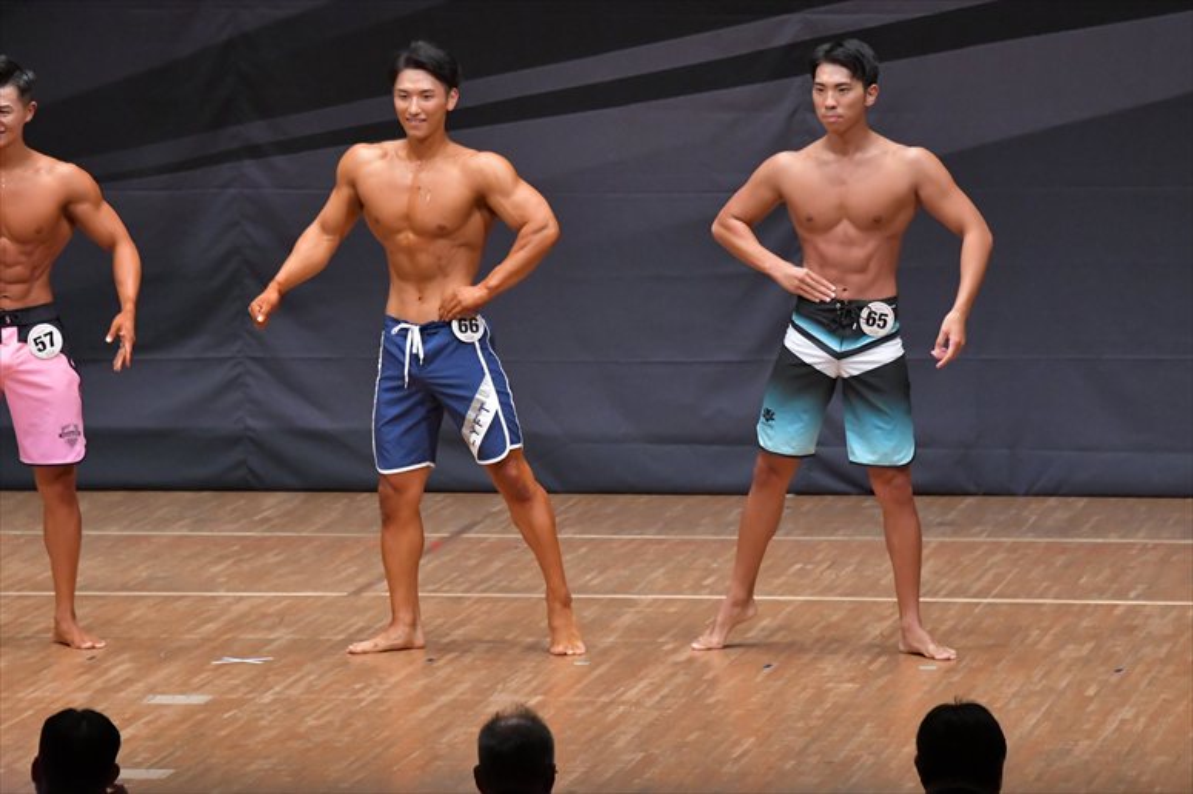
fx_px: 7950
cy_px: 397
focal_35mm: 240
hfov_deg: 8.6
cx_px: 596
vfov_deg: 5.7
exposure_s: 1/400
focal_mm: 160
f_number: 5.6
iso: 6400
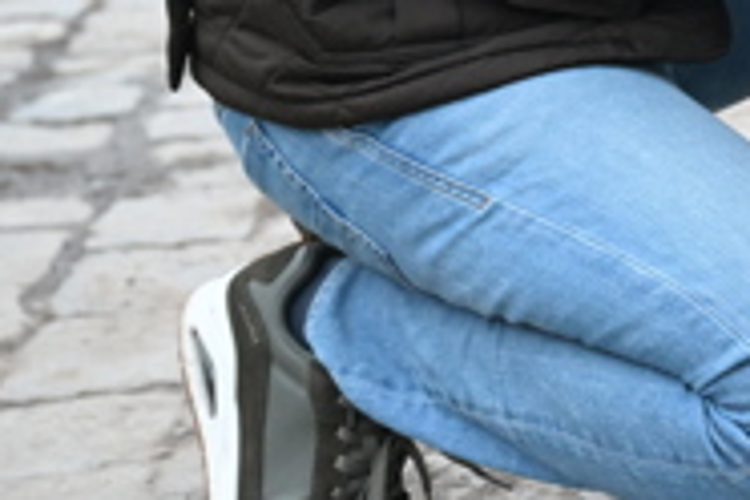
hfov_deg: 10.8
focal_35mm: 182
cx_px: 1181
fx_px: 3791
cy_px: -234
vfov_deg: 7.4
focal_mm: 49
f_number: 3.5
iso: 5000
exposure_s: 1/250
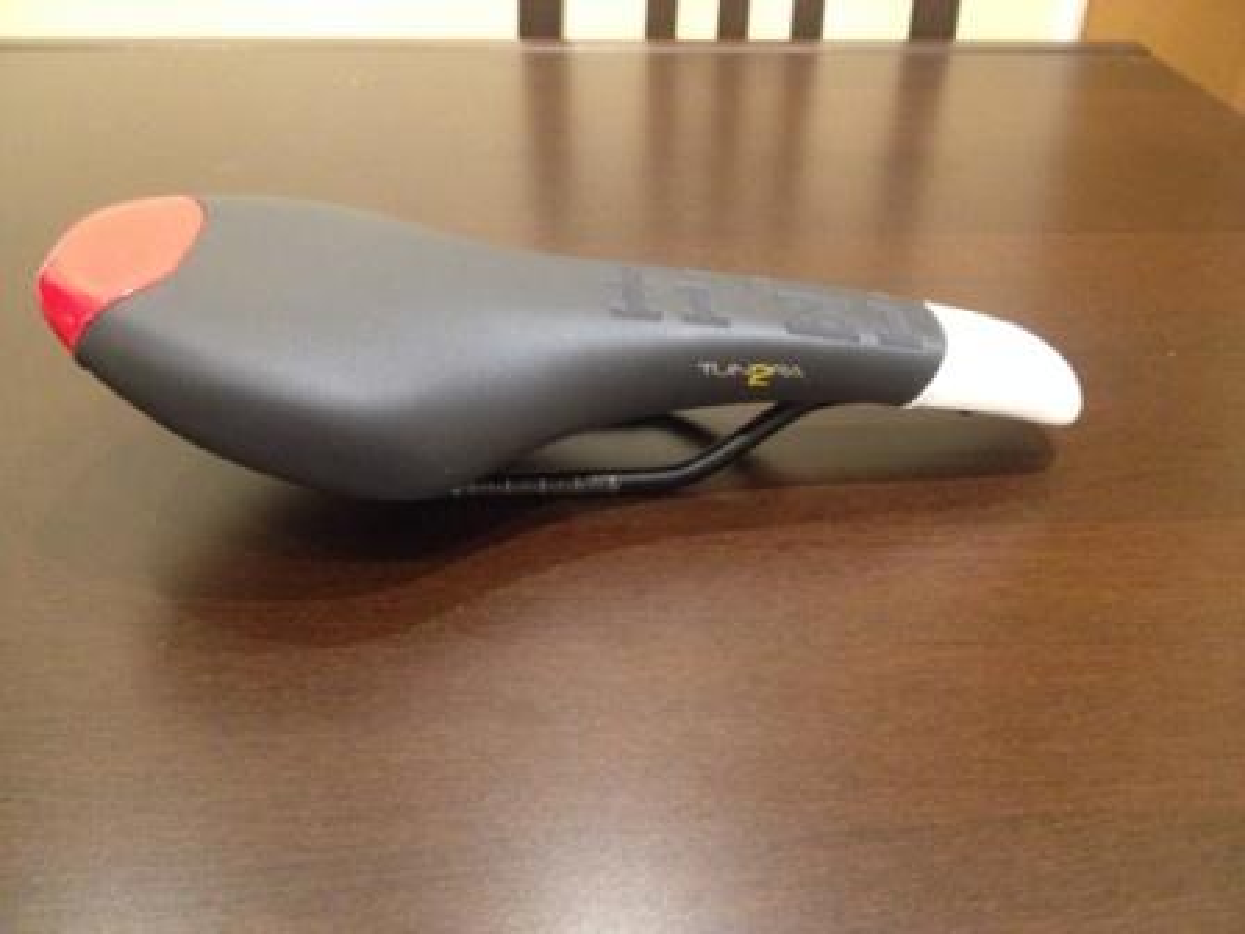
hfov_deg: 52.6
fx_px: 1259
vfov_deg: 40.7
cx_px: 622
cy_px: 467
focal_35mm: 35
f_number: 2.4
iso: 640
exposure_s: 1/15
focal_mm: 4.28
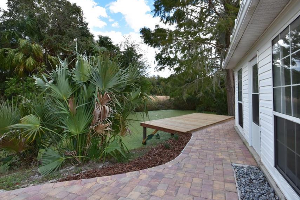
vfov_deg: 67.1
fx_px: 150
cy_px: 88
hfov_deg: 89.8
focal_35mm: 18
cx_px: 163
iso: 400
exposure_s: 1/250
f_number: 10
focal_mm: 10
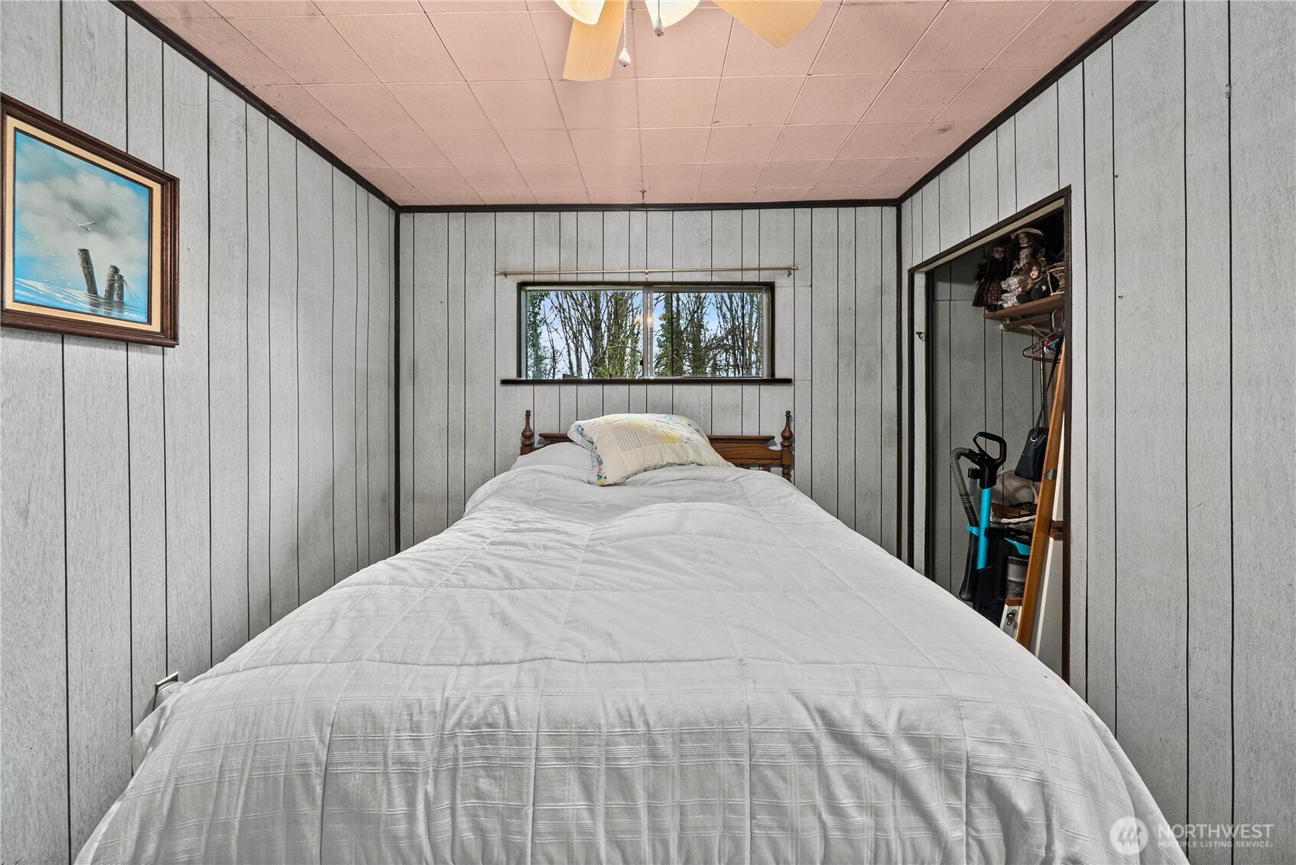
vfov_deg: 90.1
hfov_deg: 112.6
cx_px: 648
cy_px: 432
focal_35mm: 12
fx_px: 432
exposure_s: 1/1.67
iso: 1000
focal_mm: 12
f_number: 10
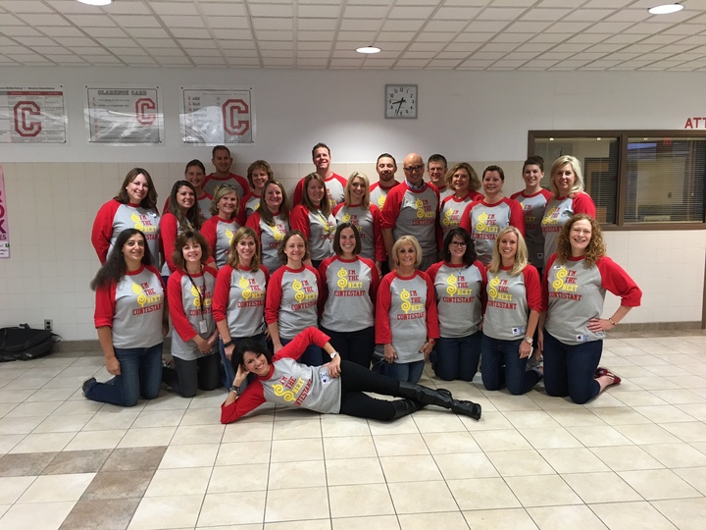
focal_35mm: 29
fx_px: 591
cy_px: 265
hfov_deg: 61.7
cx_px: 353
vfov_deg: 48.2
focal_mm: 4.15
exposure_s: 1/30
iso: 100
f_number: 2.2
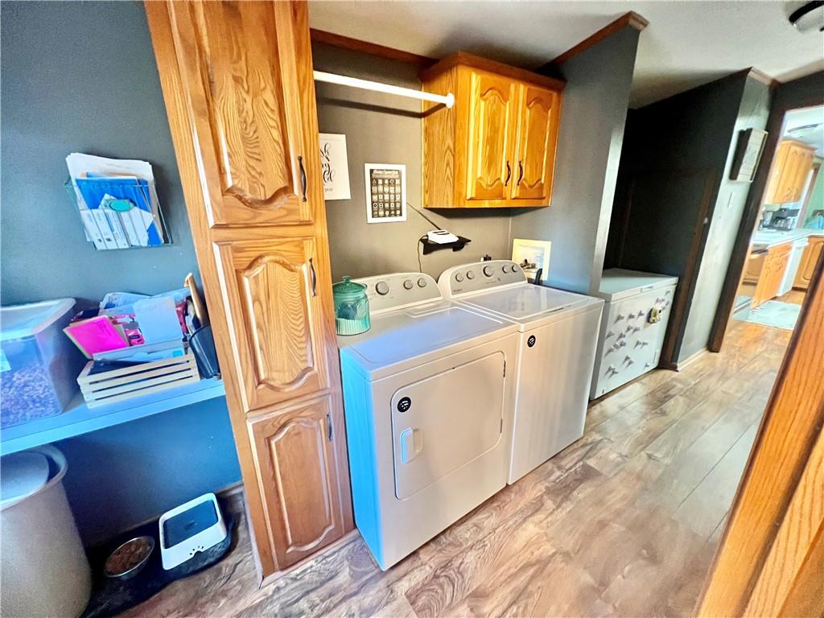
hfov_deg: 106.2
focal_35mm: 13
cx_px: 412
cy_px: 309
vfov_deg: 89.9
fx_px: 309
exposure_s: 1/60
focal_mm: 1.57
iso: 640
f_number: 1.8
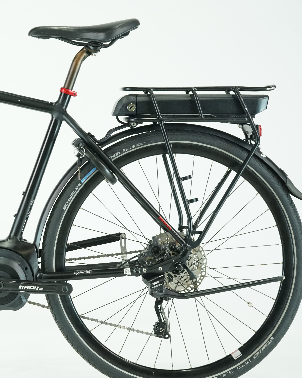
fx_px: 1140
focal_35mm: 102
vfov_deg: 18.8
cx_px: -26
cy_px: 183
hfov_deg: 14.7
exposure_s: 1/200
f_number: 5.6
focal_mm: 61
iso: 2500
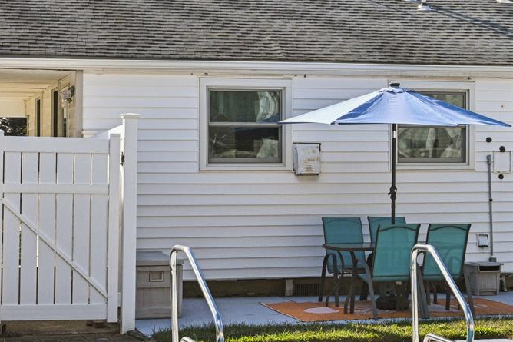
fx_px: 1311
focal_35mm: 92
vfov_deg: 14.8
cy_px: 132
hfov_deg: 22.0
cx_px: 366
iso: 400
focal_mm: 30
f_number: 8
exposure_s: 1/1000
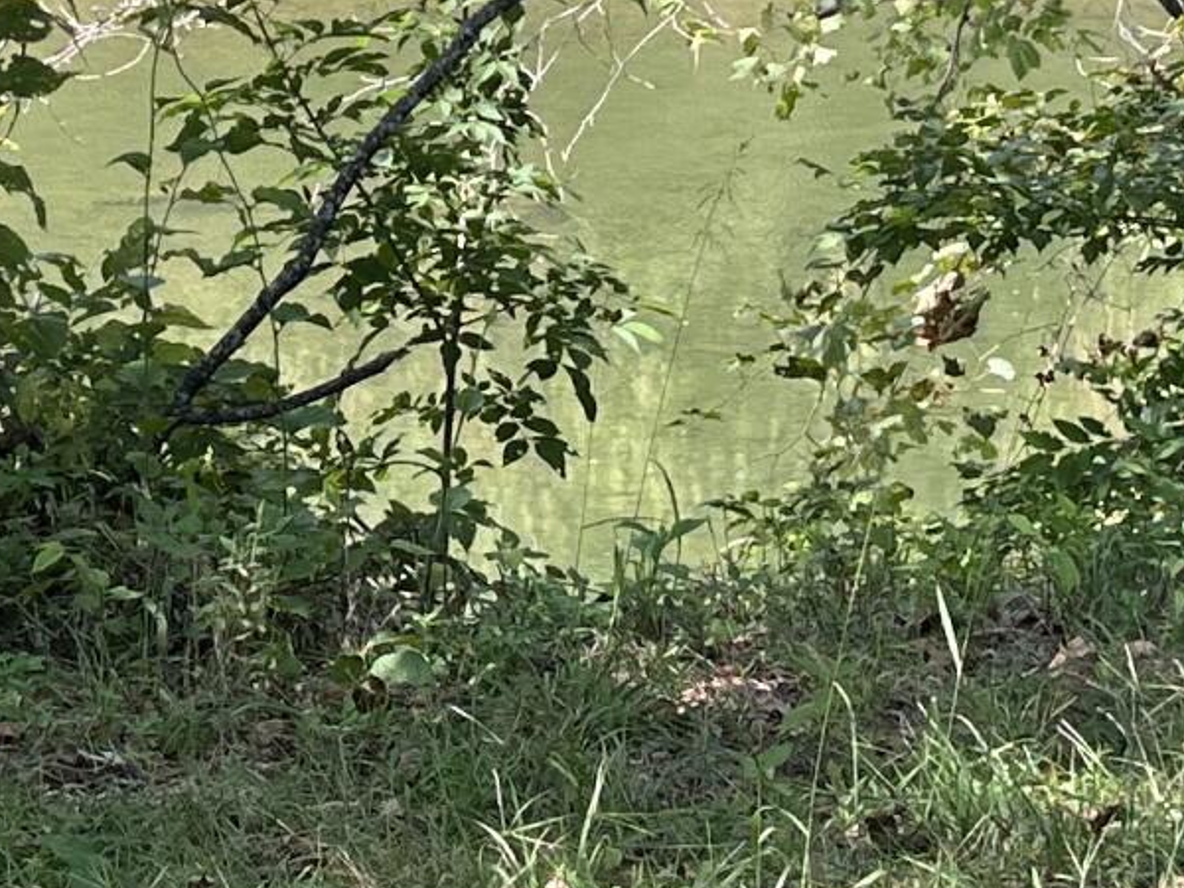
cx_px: 97
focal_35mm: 130
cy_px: -57
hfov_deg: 15.0
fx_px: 4446
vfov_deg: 11.3
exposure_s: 1/526
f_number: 1.5
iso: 50
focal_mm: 5.7
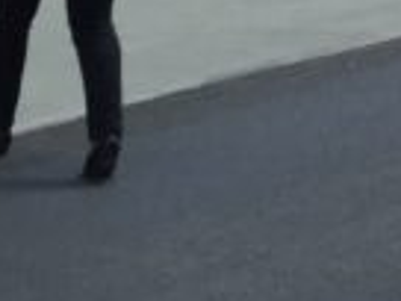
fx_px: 2525
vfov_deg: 6.3
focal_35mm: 218
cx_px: 837
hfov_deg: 8.5
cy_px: -581
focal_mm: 4.15
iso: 32
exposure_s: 1/341
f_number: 2.2
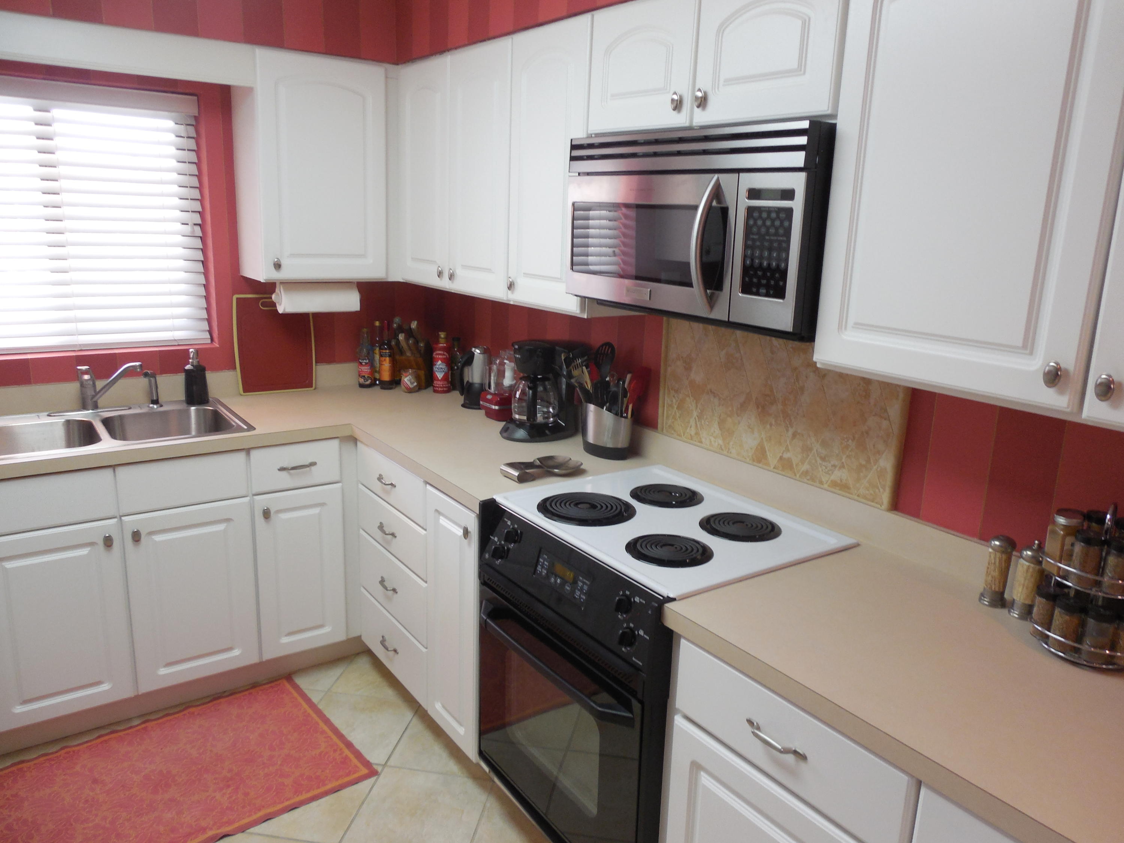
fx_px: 812
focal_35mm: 25
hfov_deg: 69.4
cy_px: 422
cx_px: 562
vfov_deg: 54.9
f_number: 3.3
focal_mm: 4.5
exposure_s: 1/30
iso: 220
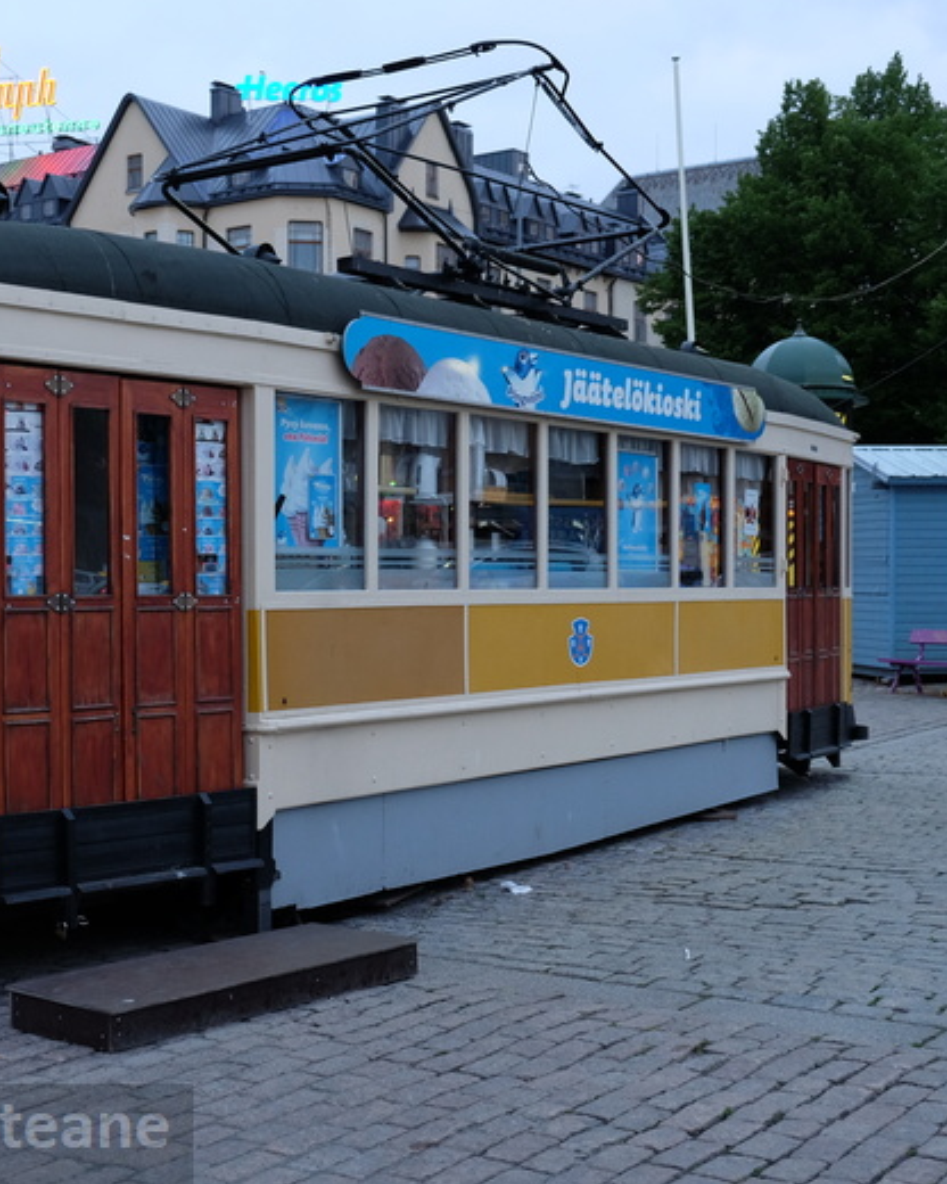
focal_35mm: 50
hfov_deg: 30.0
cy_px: 585
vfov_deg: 37.3
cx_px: 300
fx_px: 1752
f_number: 3.2
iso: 1000
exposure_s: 1/60
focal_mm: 23.3
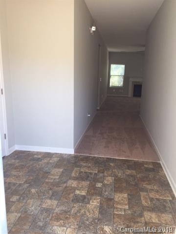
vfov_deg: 61.7
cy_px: 117
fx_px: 197
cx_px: 88
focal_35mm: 29
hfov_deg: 48.2
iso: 40
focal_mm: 4.15
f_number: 2.2
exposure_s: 1/60
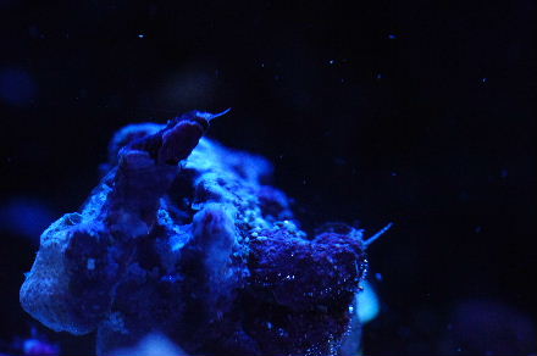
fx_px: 1117
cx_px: 268
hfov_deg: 27.0
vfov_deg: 18.1
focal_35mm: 75
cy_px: 178
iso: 3200
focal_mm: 50
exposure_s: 1/400
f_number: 6.3
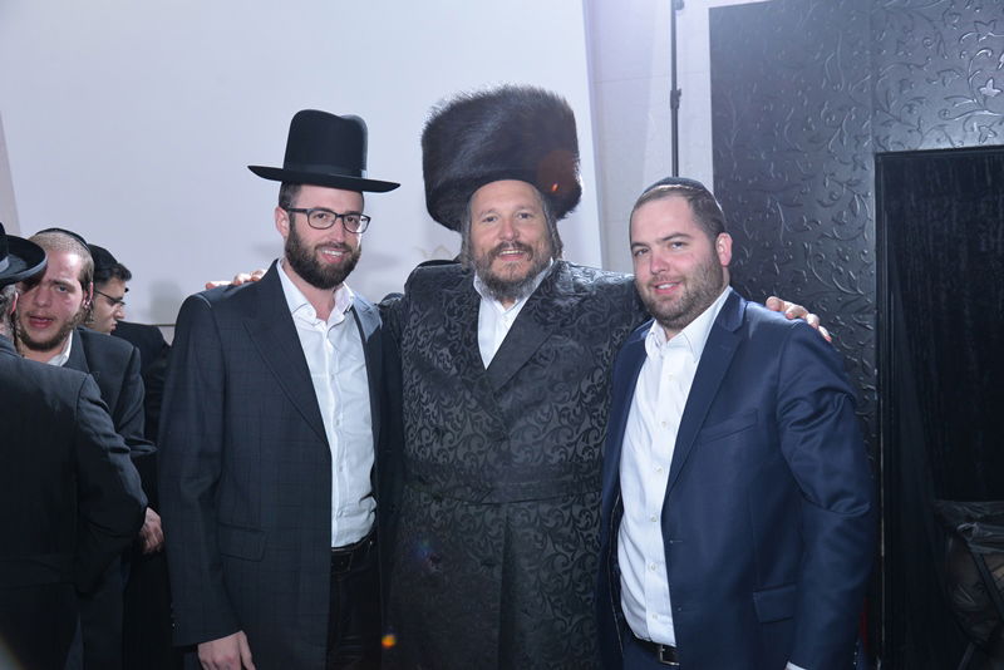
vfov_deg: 35.1
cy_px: 335
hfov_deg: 50.7
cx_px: 502
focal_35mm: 38
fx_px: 1060
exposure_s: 1/125
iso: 800
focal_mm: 38
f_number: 5
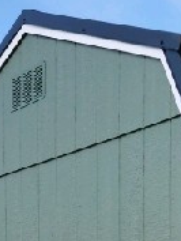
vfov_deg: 17.2
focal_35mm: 104
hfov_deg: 13.3
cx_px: 287
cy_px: 351
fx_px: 724
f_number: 1.8
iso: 20
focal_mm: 5.4
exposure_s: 1/909
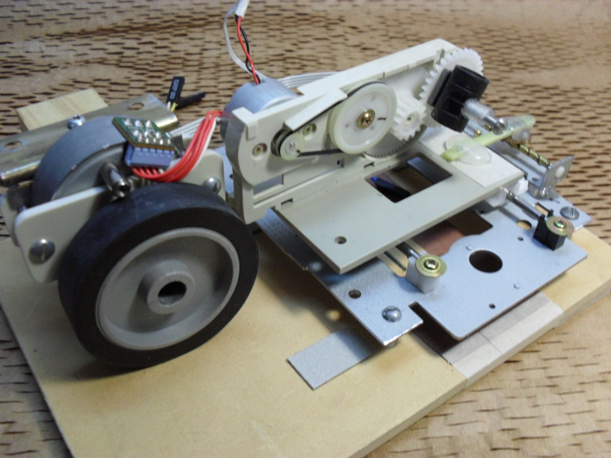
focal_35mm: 35
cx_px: 306
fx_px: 618
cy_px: 229
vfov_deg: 40.7
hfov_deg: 52.6
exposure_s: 1/20
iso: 200
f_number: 3.2
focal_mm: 6.3
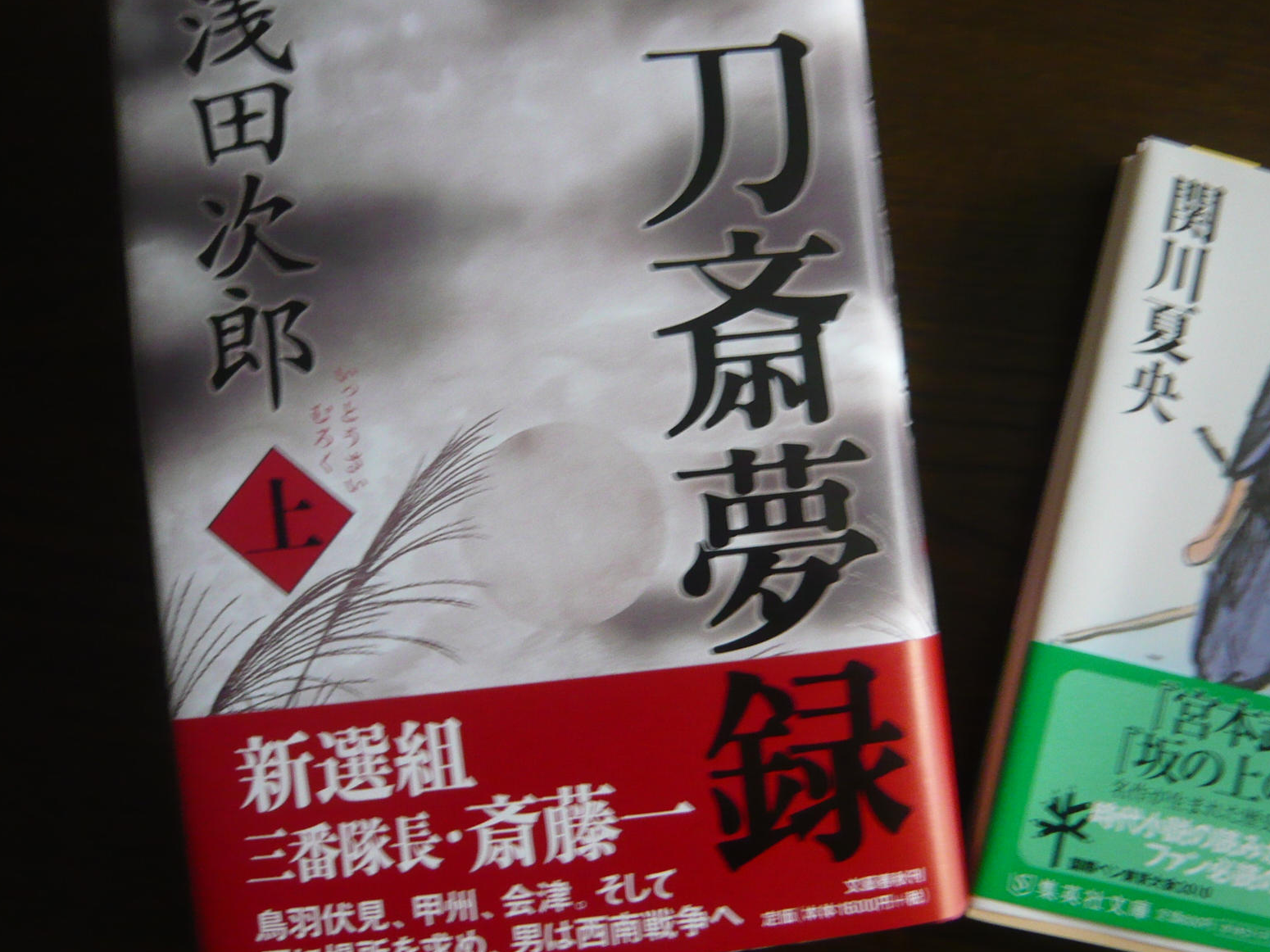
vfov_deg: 38.7
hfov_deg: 49.6
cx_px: 808
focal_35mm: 37
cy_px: 477
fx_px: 1357
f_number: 2.8
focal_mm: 4.6
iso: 200
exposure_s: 1/8
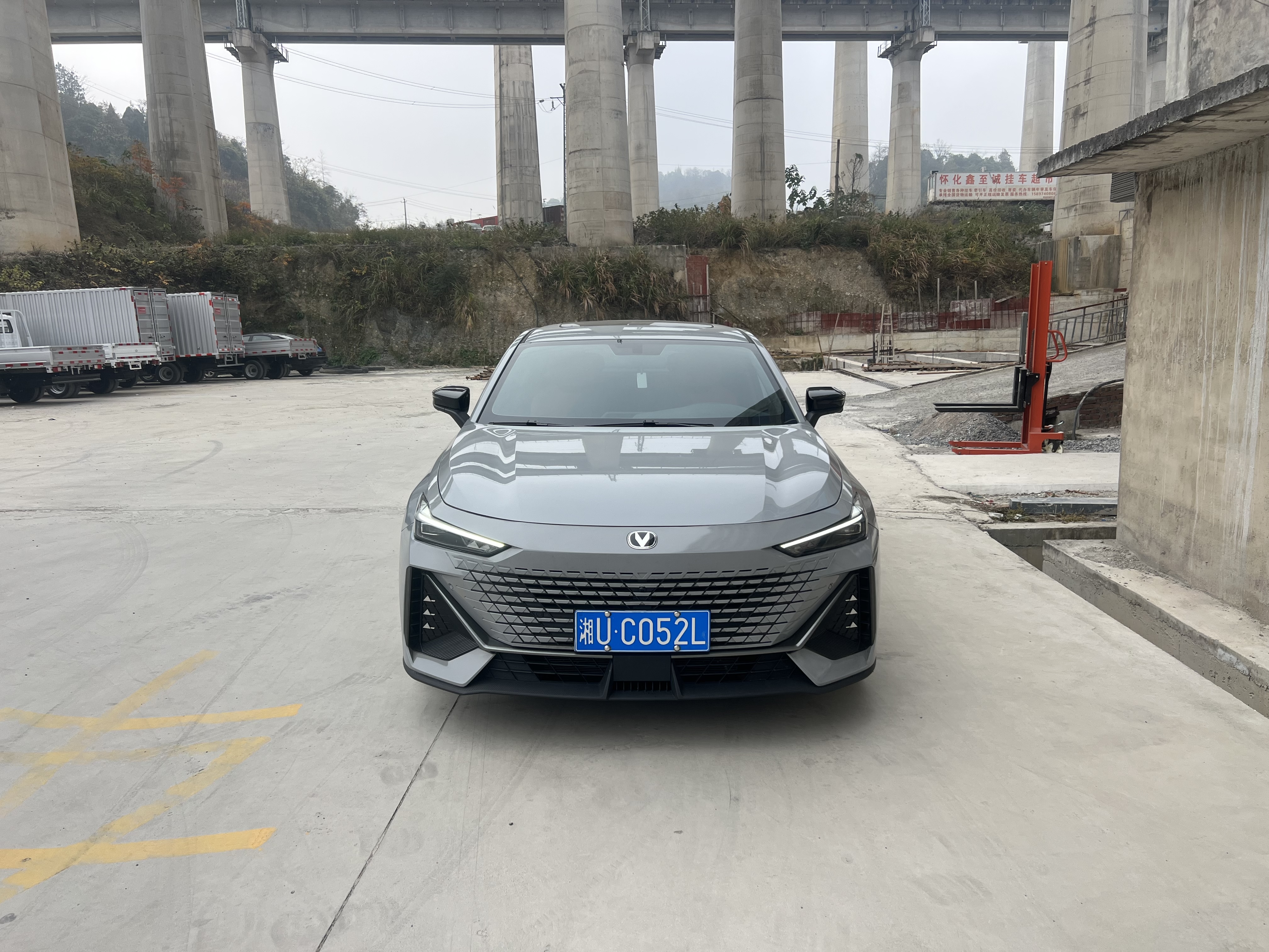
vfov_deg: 53.1
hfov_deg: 67.3
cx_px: 634
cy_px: 476
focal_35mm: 26
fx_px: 953
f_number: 1.5
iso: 50
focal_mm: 5.7
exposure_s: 1/1597
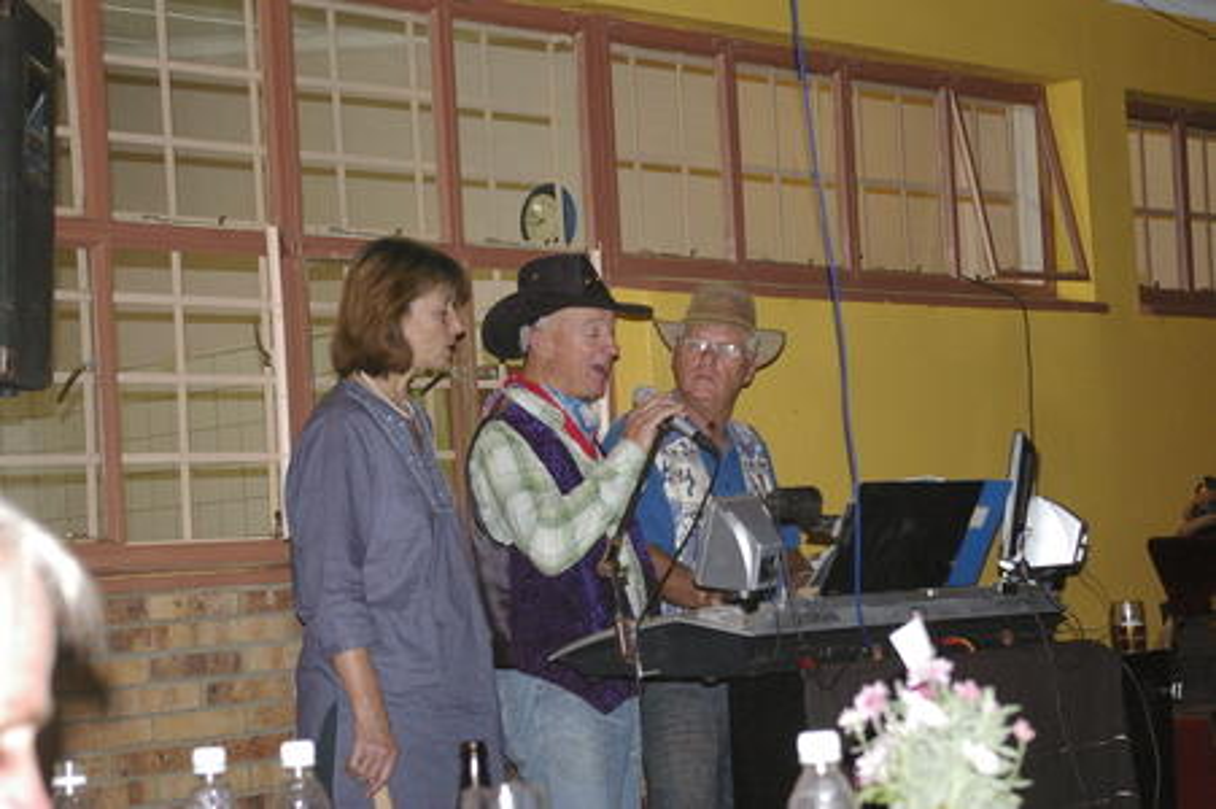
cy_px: 404
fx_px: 2531
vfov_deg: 18.2
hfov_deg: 27.0
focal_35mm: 75
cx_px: 608
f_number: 5.6
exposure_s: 1/60
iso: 1600
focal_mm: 50
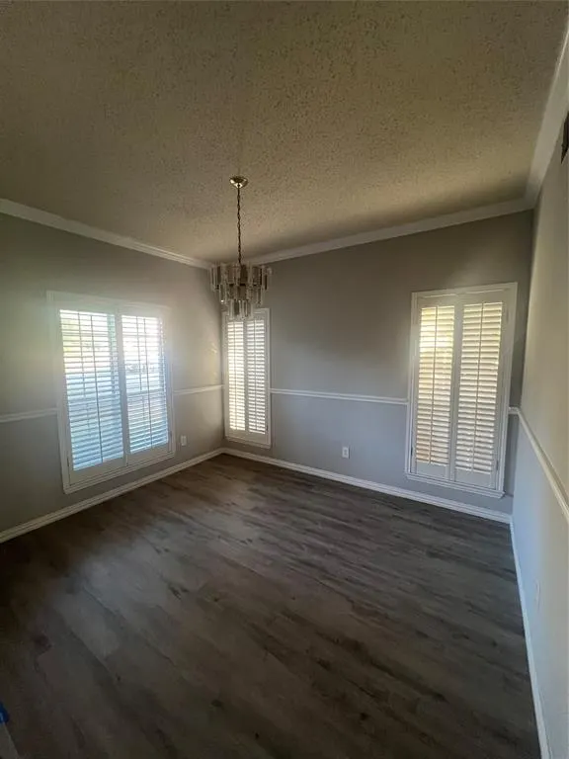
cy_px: 380
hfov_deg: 89.9
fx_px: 285
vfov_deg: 106.2
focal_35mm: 13
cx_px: 284
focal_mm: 1.57
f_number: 1.8
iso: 250
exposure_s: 1/60
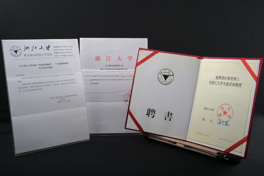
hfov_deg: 47.4
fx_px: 301
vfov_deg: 32.6
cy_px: 88
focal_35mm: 41
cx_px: 132
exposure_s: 1/200
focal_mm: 41
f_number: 10
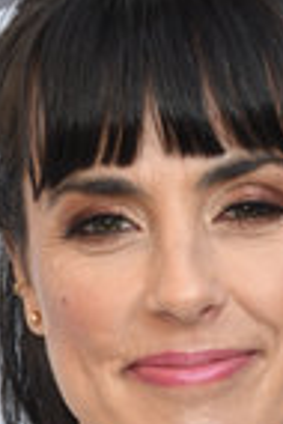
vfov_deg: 4.3
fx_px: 5575
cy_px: 469
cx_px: 177
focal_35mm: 474
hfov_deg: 2.9
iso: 320
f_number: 7.1
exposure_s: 1/200
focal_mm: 112
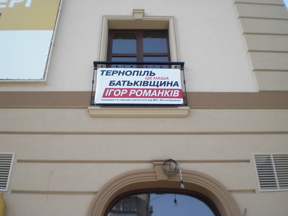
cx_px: 144
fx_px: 316
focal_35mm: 38
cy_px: 108
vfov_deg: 37.7
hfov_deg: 49.0
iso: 64
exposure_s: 1/320
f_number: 3.1
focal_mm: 6.3
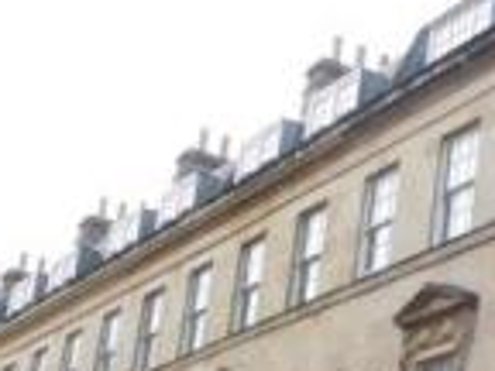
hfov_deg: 17.9
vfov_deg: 14.4
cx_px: 679
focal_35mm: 101
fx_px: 1444
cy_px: 369
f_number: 3.4
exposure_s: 1/800
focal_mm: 4.5
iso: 125
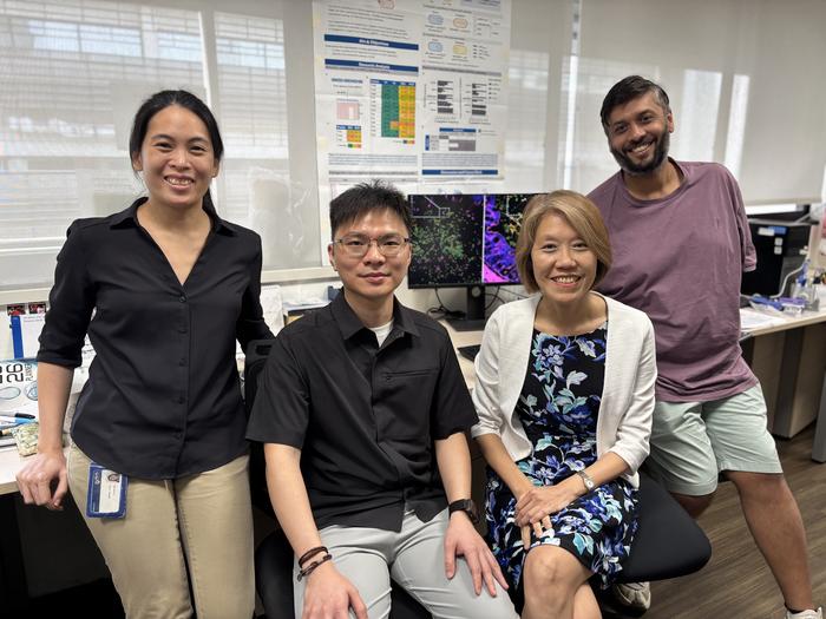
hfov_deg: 67.3
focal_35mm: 26
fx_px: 620
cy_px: 310
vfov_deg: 53.1
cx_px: 413
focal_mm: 5.96
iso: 125
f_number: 1.6
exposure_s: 1/50
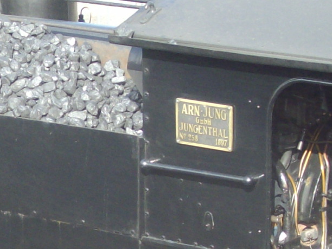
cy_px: 258
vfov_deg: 6.2
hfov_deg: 8.3
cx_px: 21
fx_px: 2273
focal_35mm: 237
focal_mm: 9.2
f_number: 3.4
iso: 80
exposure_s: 1/160
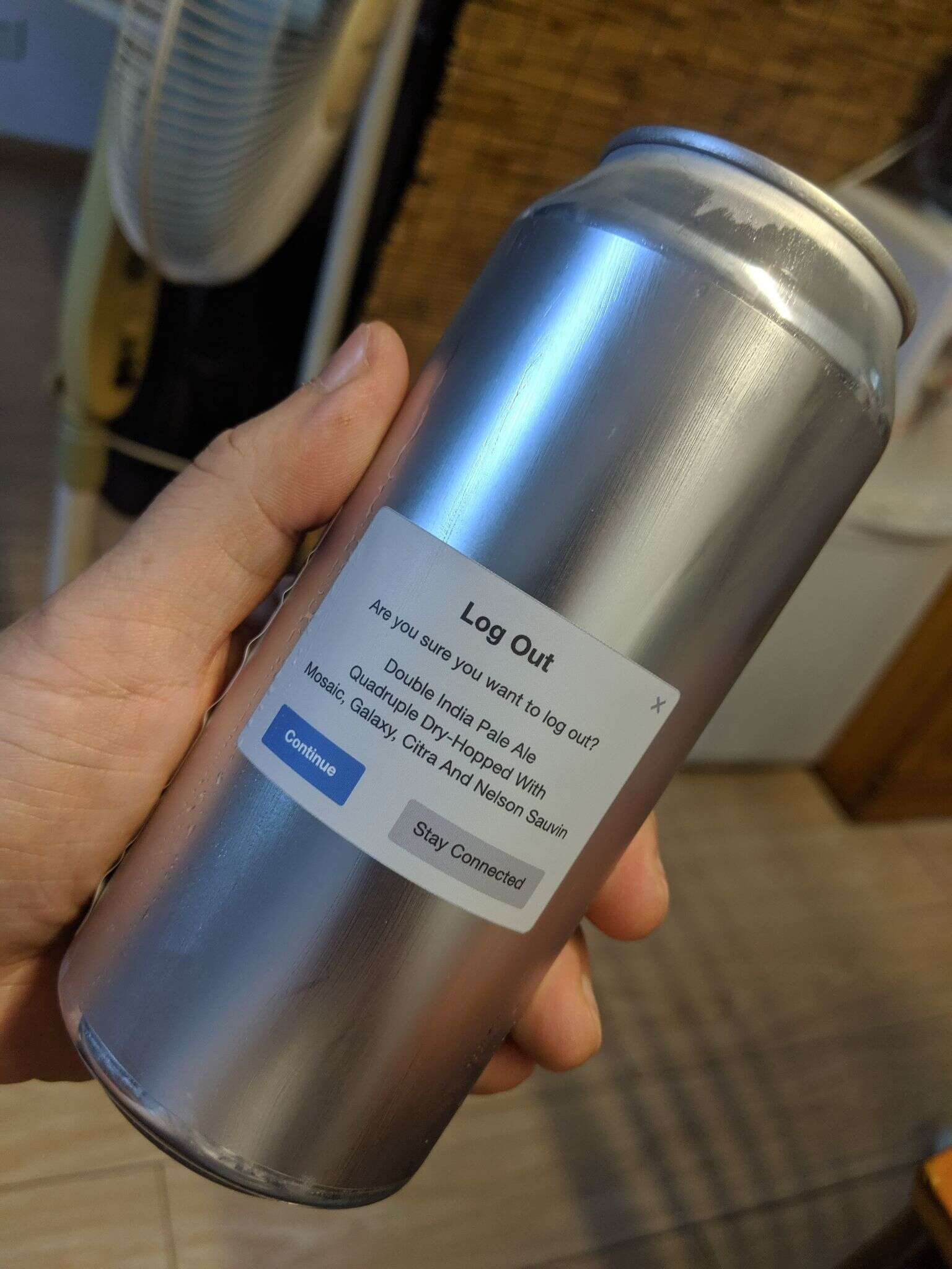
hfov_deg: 51.4
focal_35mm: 27
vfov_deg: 65.3
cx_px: 476
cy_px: 634
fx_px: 990
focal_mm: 4.44
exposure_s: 1/60
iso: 95
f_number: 1.8
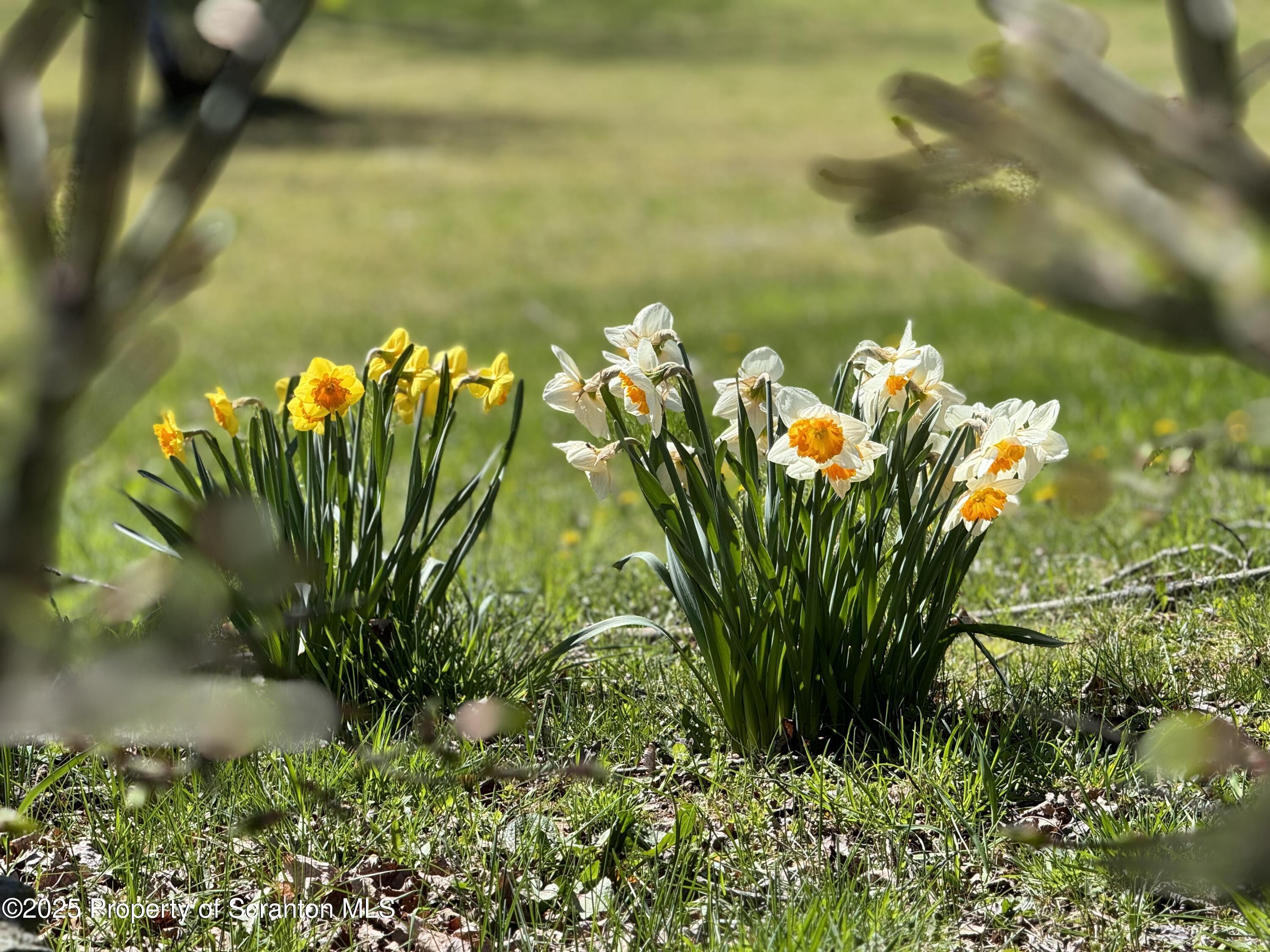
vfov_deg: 12.3
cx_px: 635
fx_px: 4403
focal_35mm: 120
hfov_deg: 16.4
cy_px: 476
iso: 50
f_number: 2.8
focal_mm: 15.66
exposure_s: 1/736
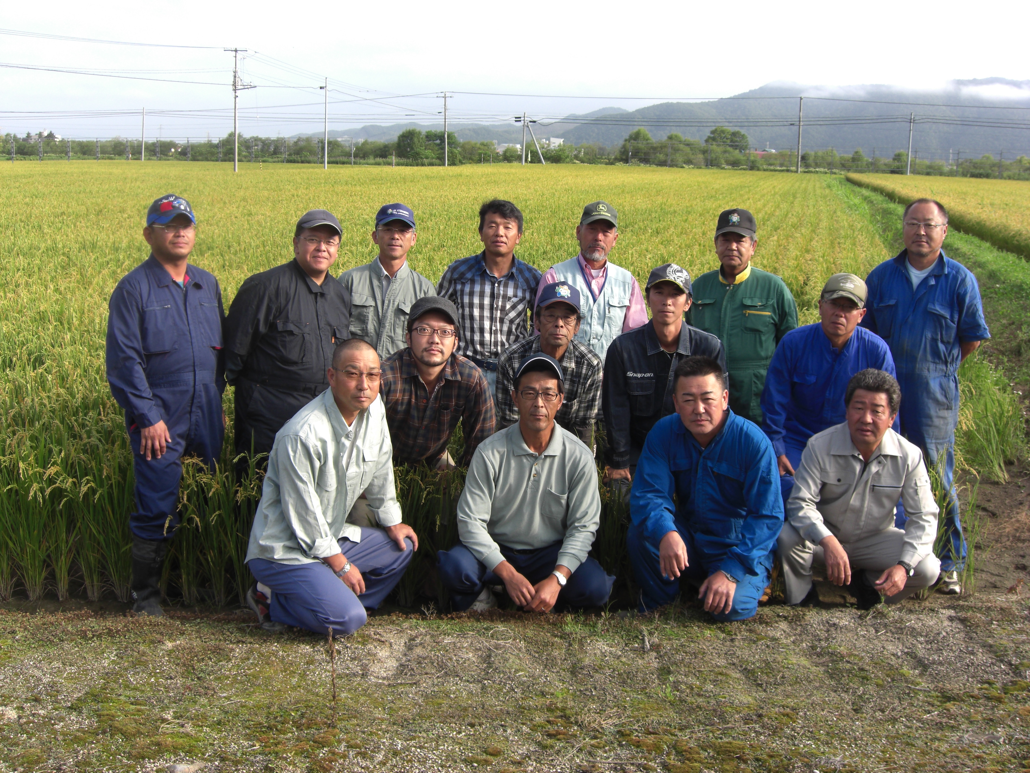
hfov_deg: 49.0
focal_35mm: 38
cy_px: 386
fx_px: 1131
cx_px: 515
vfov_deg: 37.7
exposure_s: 1/320
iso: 80
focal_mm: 7.9
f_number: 4
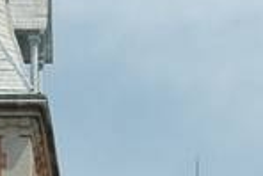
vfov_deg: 7.3
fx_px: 1334
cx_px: 197
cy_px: 347
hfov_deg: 11.2
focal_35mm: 182
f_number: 9.5
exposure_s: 1/350
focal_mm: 25
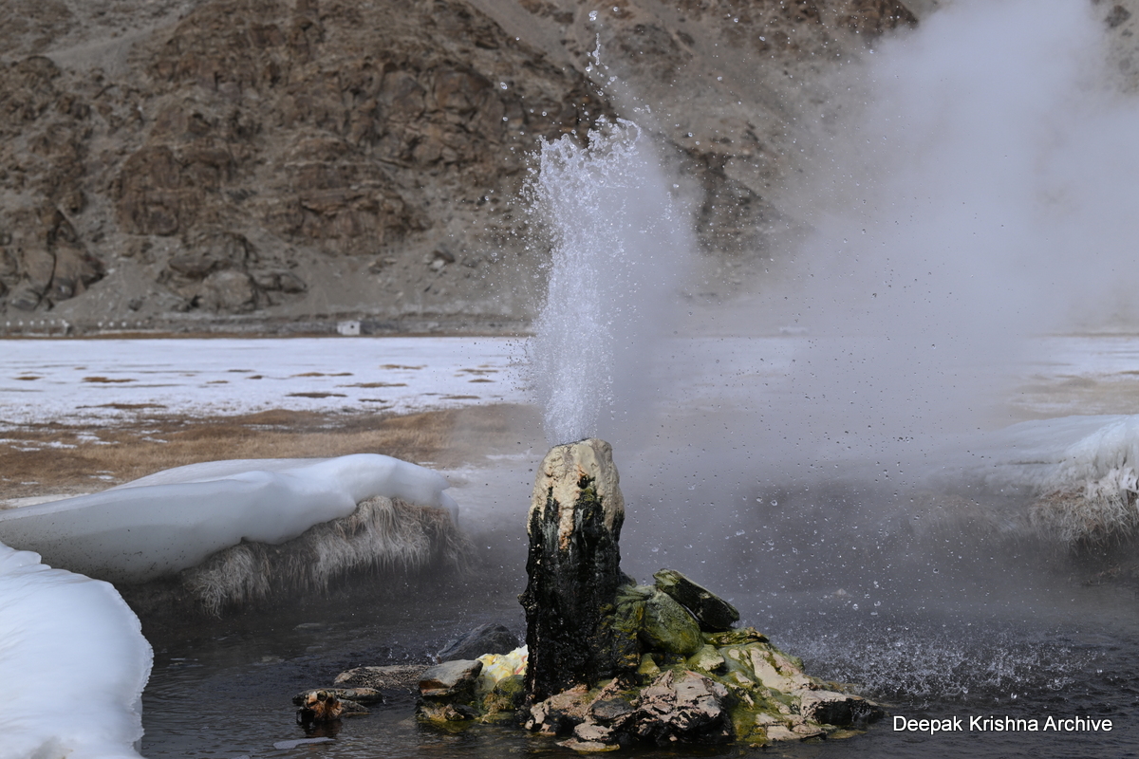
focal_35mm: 70
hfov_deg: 28.8
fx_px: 2215
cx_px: 570
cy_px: 380
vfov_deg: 19.5
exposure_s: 1/2500
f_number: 7.1
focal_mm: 70
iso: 500
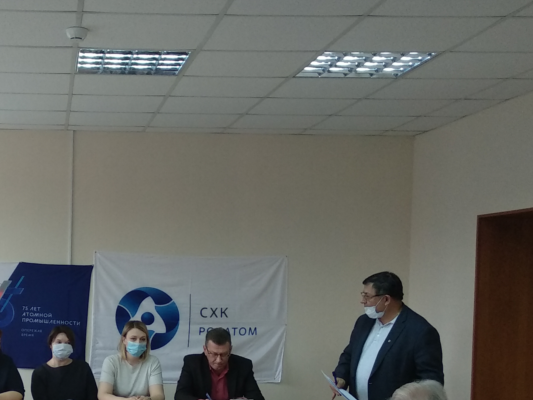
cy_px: 307
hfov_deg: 31.5
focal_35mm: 58
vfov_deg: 24.9
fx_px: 893
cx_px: 45
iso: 400
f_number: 2.2
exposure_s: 1/50
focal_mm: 3.81
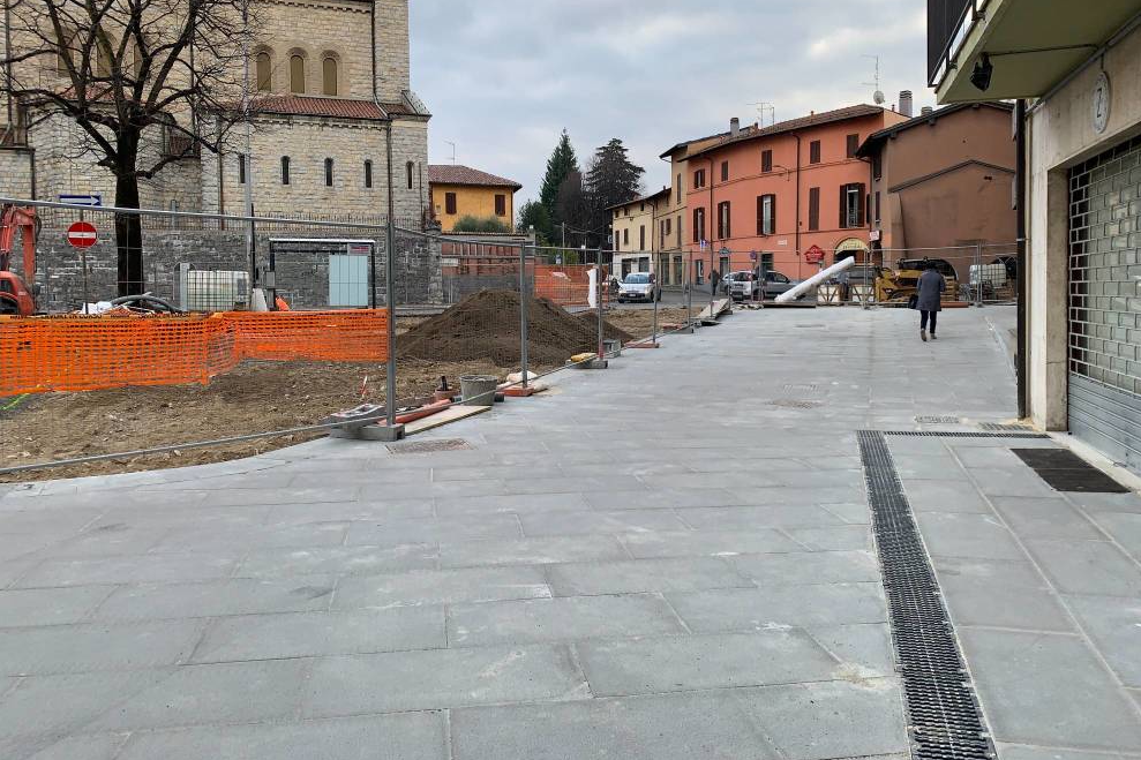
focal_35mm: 28
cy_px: 321
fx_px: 887
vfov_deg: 46.2
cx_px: 571
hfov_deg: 65.5
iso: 25
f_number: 1.8
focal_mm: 4.25
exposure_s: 1/290
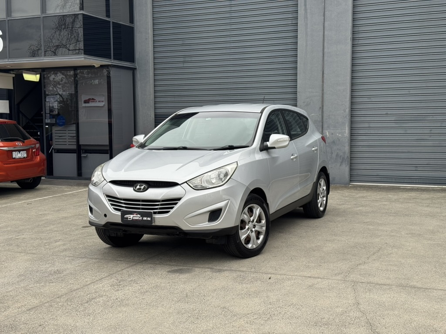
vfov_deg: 30.3
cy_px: 167
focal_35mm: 48
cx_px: 223
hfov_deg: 39.7
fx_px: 618
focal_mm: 6.76
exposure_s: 1/488
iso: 64
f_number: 1.78
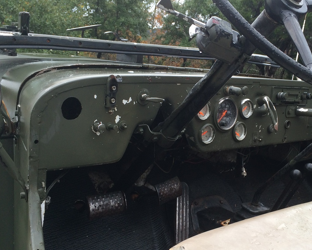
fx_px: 425
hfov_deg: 40.0
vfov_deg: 32.7
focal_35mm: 46
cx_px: 197
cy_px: 131
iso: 40
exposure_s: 1/120
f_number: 2.2
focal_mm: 4.15
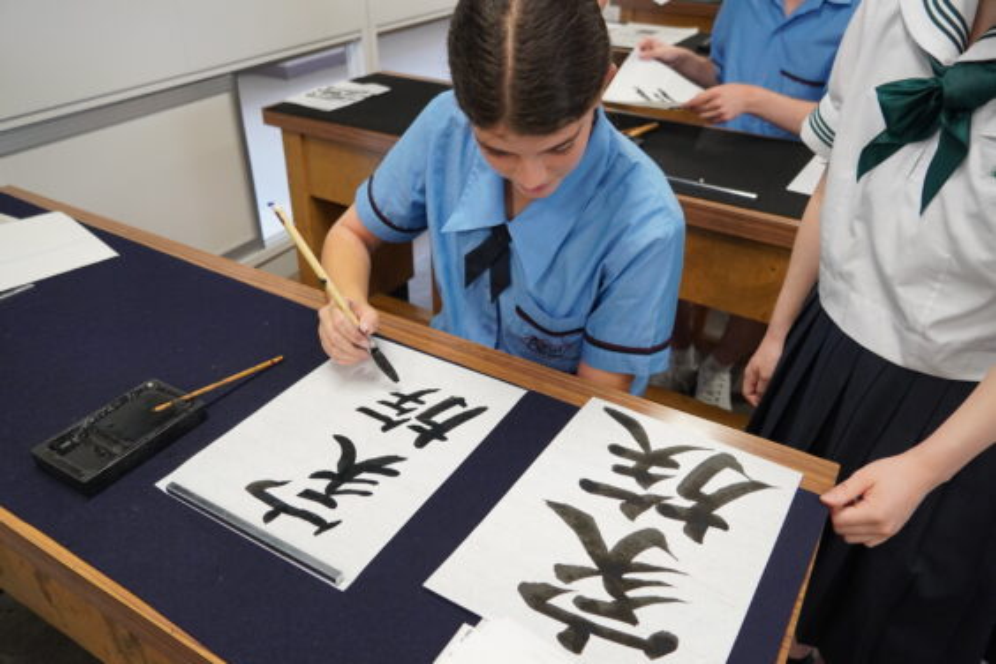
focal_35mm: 27
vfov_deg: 47.9
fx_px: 747
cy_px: 332
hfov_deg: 67.4
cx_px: 498
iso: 1250
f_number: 3.5
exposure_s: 1/160
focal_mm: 18
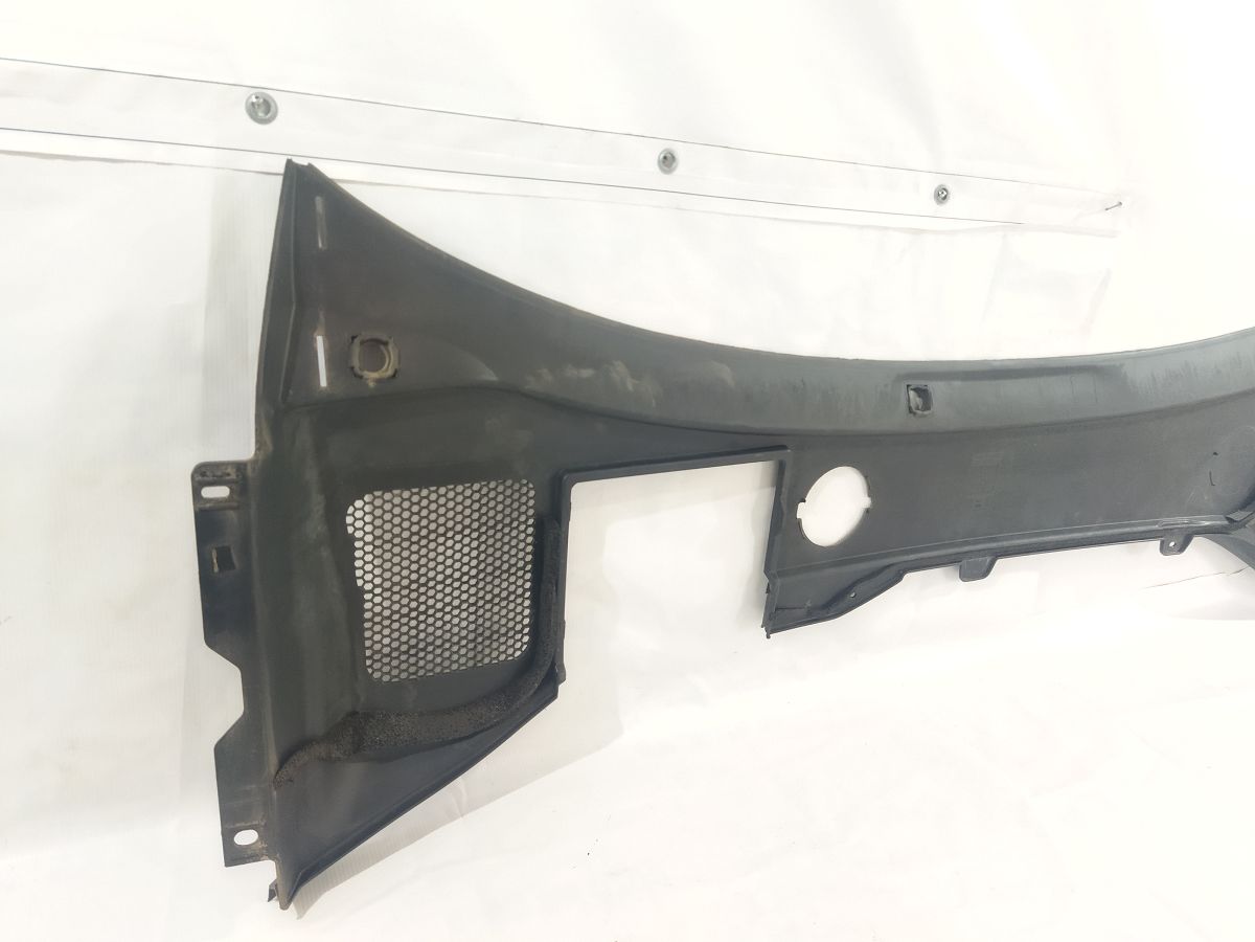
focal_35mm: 27
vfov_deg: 51.4
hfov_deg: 65.3
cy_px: 471
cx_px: 628
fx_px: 979
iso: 322
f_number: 1.79
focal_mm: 4.71
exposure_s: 1/50
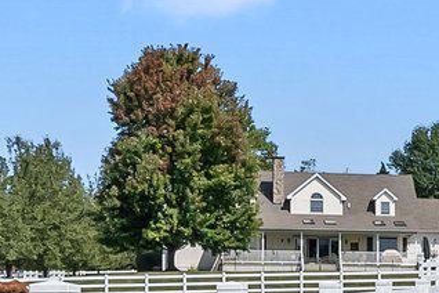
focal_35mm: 116
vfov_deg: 11.7
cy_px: 301
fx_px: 1414
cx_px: 617
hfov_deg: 16.4
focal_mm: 18
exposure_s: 1/640
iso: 640
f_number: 11
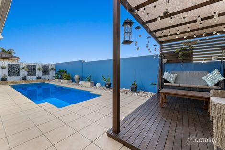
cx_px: 112
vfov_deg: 81.2
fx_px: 87
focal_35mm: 14
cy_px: 75
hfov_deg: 104.3
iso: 320
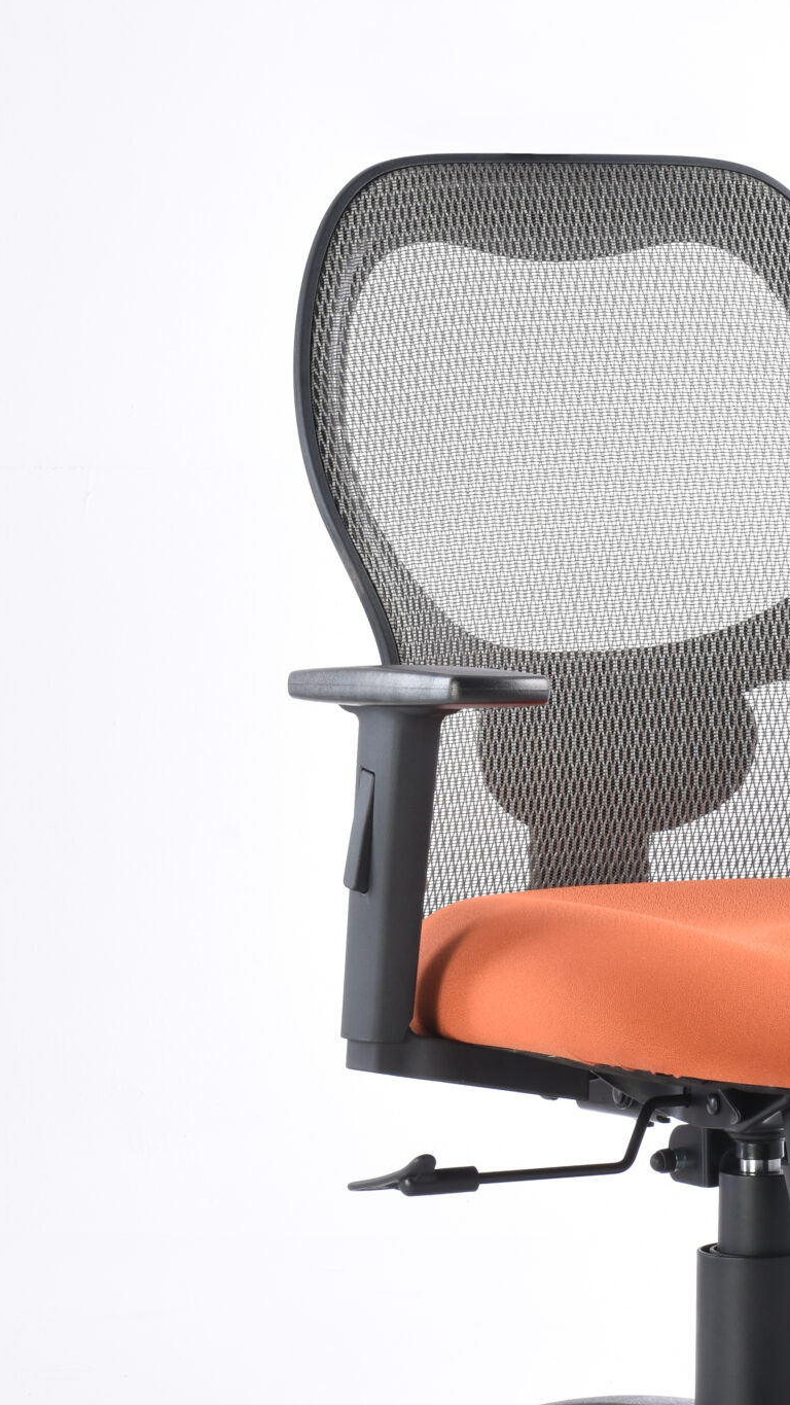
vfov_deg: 13.0
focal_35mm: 165
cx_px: 760
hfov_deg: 7.3
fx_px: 6144
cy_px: 796
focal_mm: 56
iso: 125
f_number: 14
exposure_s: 1/50
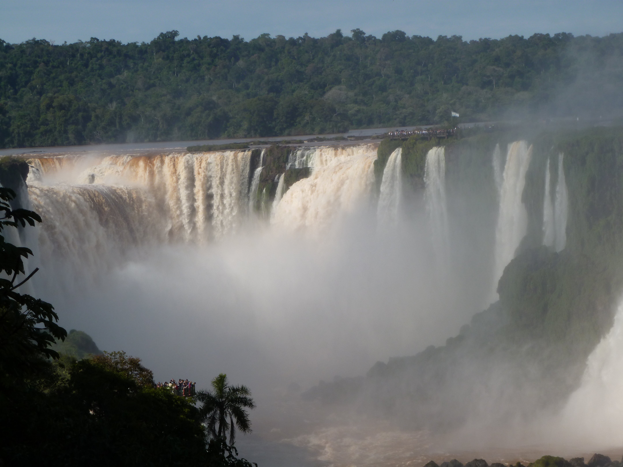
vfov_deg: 9.6
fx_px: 2790
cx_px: 312
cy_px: 234
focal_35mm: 155
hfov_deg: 12.7
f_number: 5.6
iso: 100
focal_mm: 27.7
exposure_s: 1/500
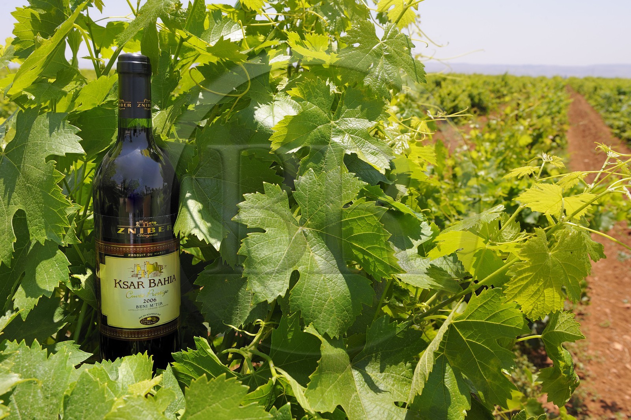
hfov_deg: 63.7
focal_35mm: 29
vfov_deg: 44.9
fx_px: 508
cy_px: 210
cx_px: 316
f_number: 11
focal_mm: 29
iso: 200
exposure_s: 1/125
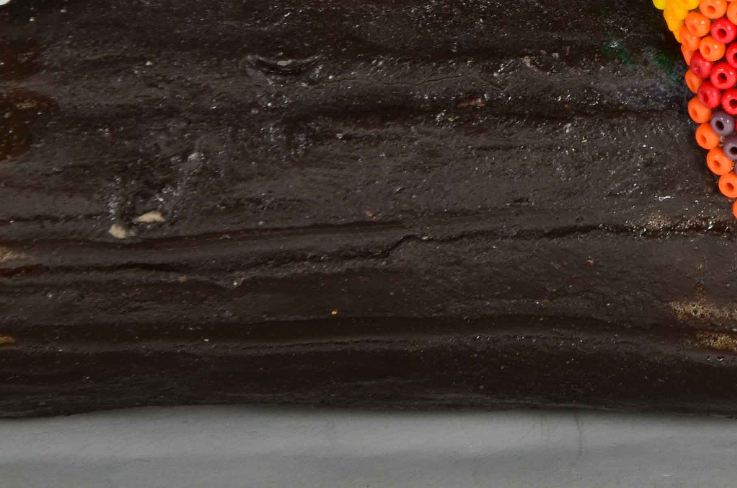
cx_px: 944
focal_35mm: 347
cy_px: -70
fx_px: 7096
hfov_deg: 5.9
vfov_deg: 3.9
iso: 200
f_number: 13
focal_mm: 85
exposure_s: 1/160
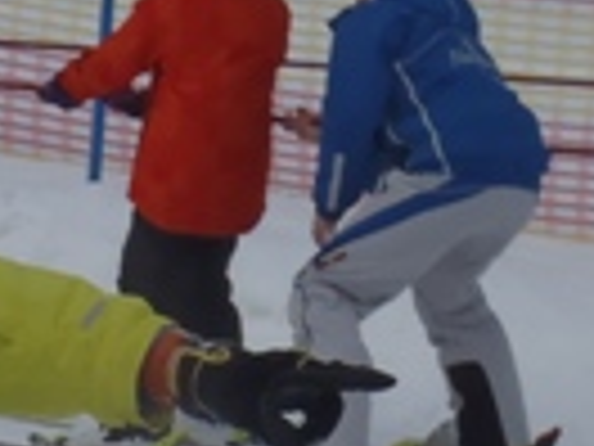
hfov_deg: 4.3
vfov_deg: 3.2
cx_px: -394
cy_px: 953
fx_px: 7911
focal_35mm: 461
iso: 80
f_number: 5.1
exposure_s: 1/500
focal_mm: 18.2
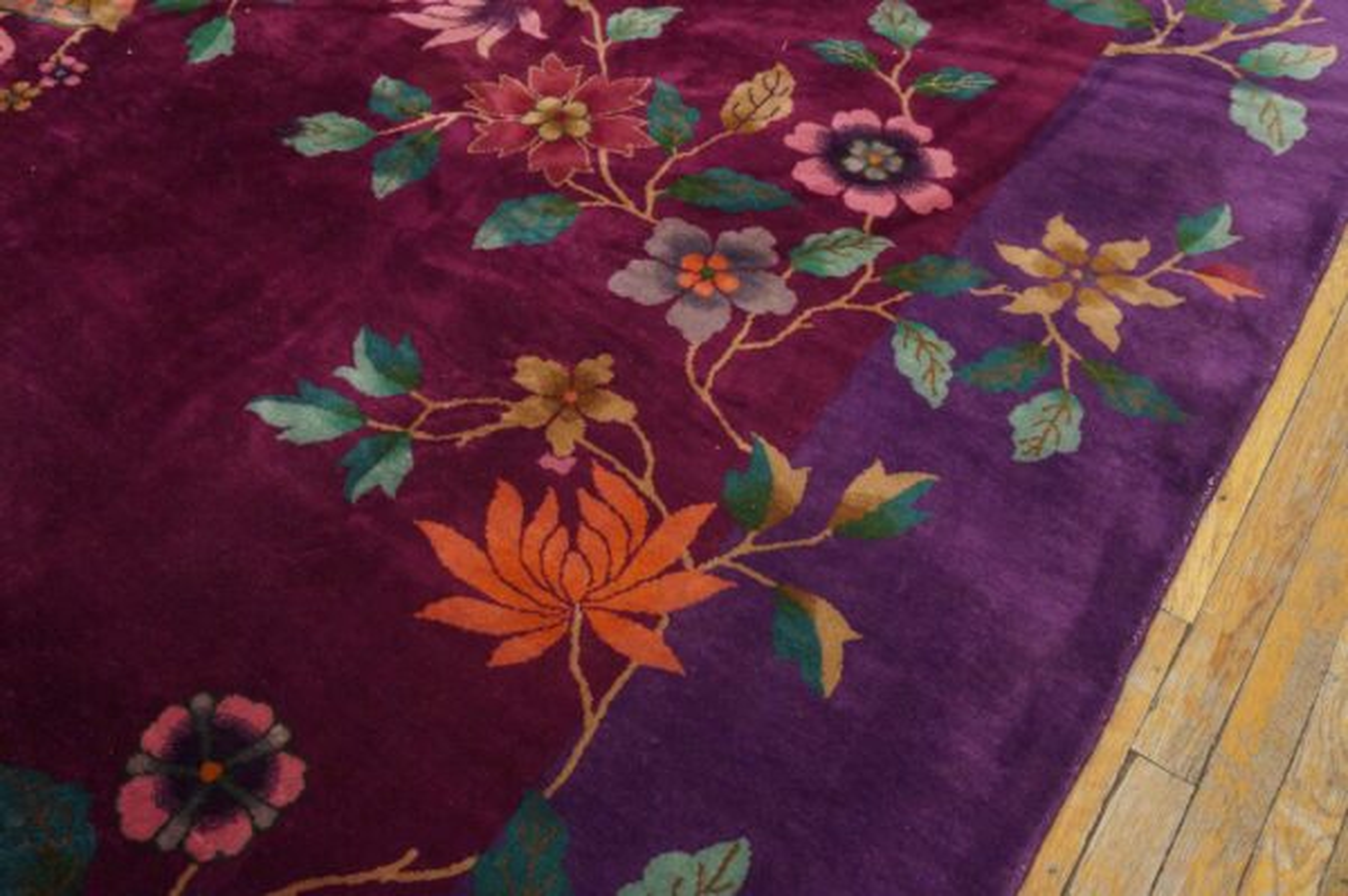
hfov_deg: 59.5
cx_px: 674
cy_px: 448
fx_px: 1179
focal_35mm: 32
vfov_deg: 41.6
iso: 3200
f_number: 4
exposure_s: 1/125
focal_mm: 21
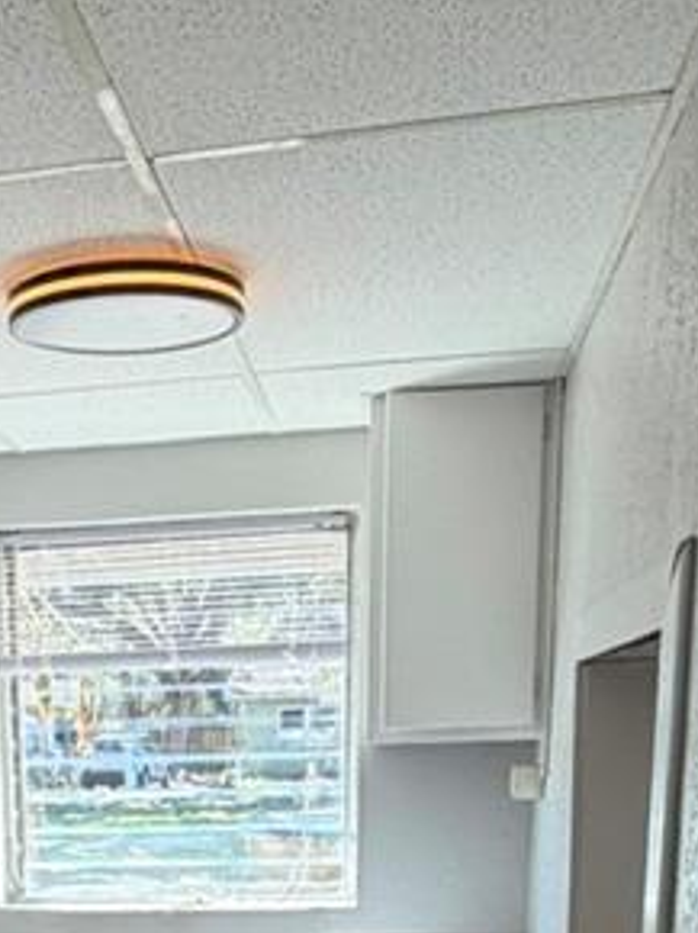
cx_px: 84
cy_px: 1094
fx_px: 1562
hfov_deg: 24.5
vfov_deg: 29.1
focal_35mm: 58
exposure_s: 1/121
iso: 100
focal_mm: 2.22
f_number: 2.2
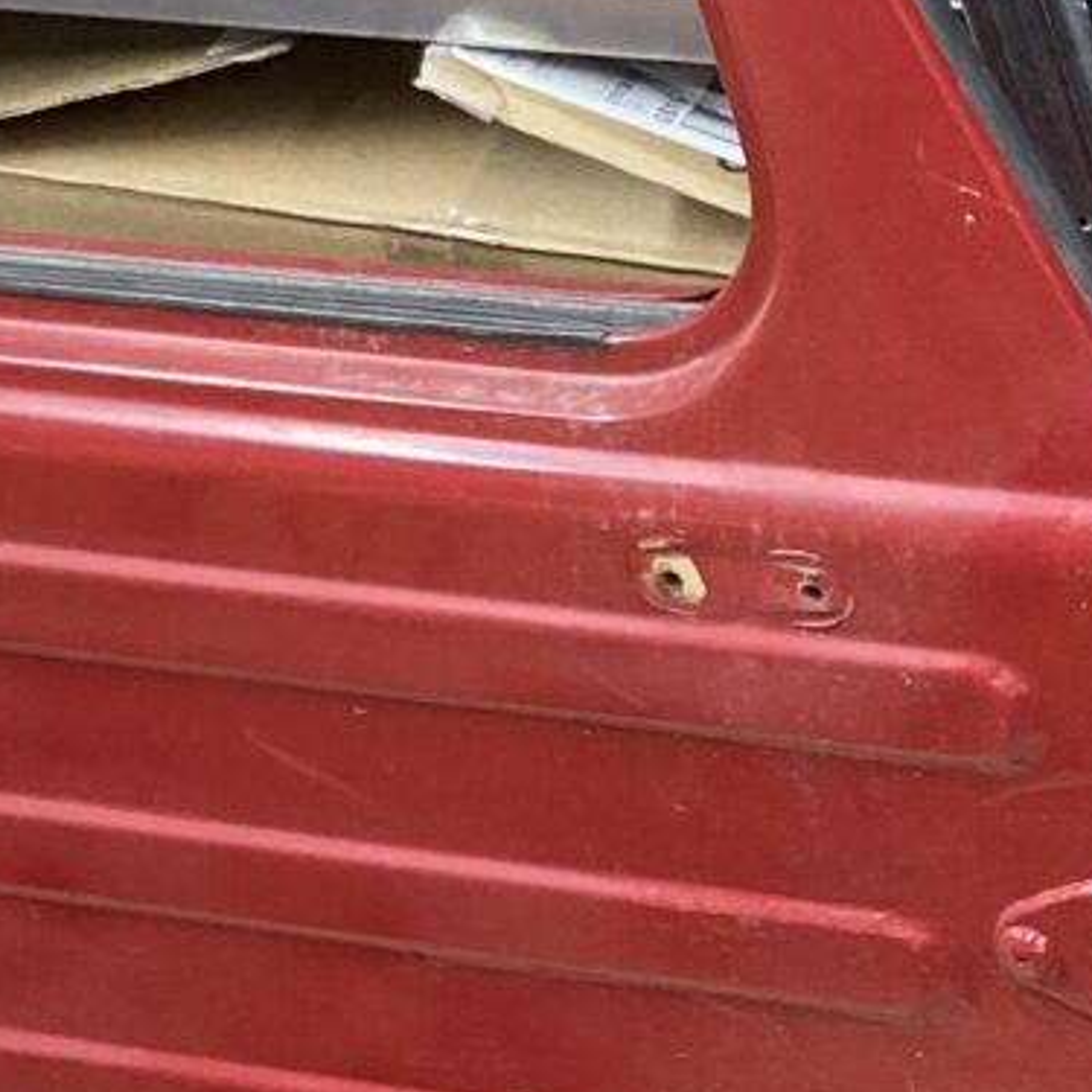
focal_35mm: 135
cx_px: 1695
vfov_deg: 12.9
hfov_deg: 12.2
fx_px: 4818
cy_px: 291
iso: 250
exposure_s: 1/50
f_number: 1.8
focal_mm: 3.99
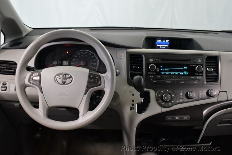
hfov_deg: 53.1
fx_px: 232
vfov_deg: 36.9
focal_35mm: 36
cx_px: 116
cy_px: 78
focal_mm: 18
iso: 2800
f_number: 3.5
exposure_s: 1/125
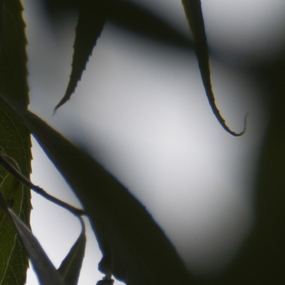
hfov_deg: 0.8
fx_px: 21666
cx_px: 298
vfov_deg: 0.8
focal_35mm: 2326
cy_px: -389
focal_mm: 100.06
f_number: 4
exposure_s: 1/400
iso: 125
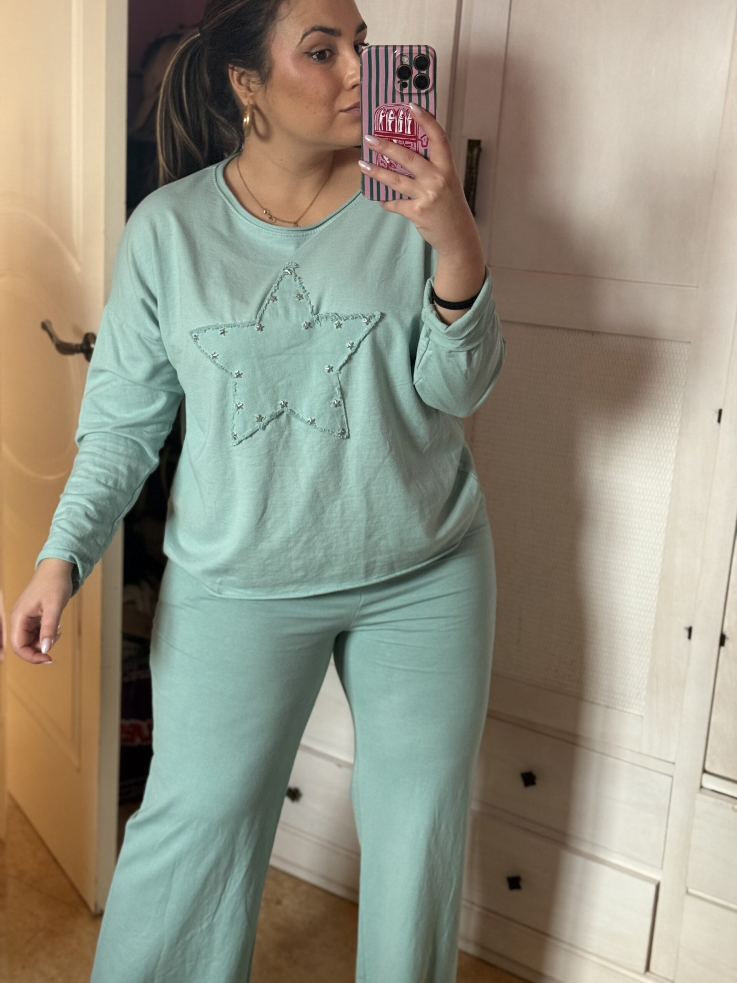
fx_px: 1363
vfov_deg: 39.7
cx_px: 368
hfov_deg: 30.3
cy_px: 492
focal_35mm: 48
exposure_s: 1/40
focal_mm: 6.76
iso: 250
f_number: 1.78
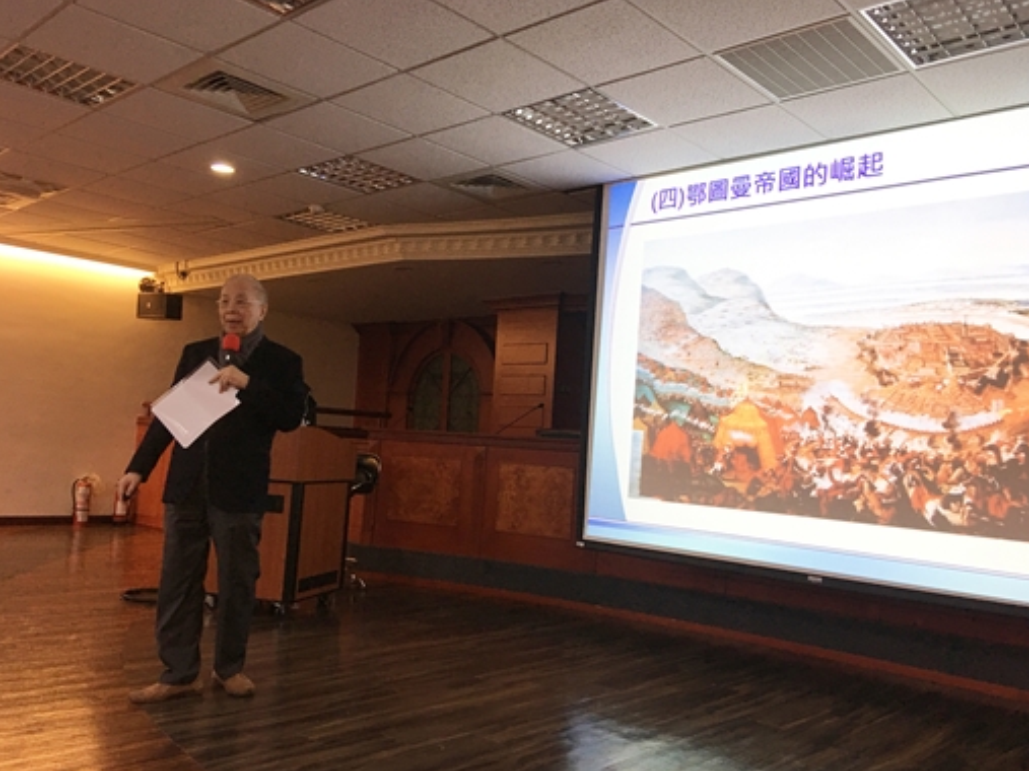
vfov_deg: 46.8
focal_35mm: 30
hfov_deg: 60.0
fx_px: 892
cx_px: 524
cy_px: 378
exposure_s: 1/30
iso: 40
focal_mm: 4.15
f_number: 2.2
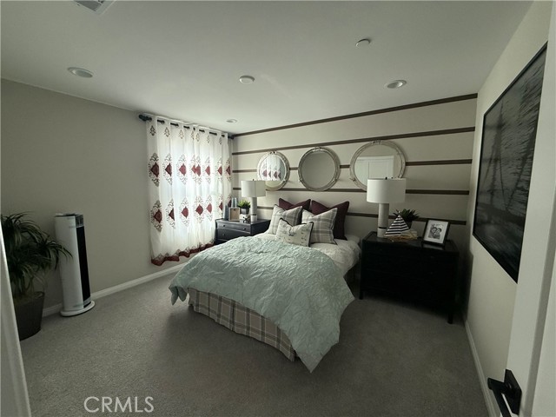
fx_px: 225
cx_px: 278
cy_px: 208
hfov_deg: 102.1
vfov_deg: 85.7
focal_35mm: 14
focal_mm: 2.22
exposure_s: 1/99
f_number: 2.2
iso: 125
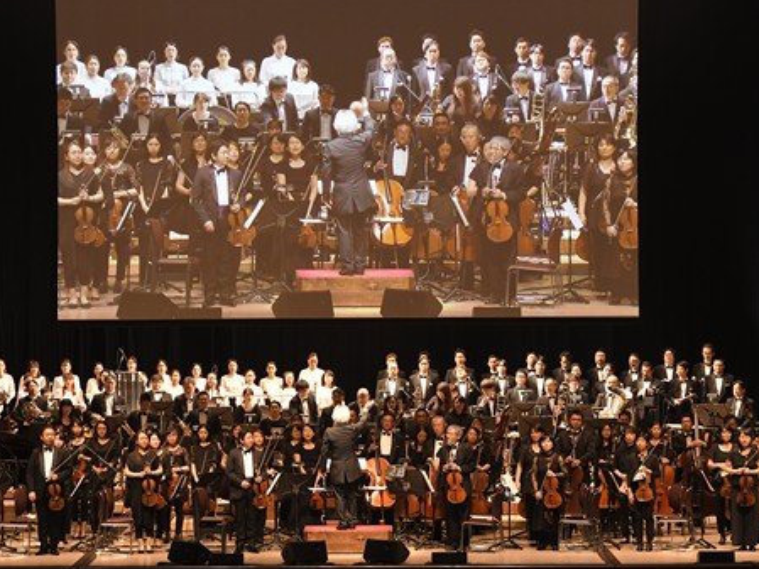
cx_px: 345
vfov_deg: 10.8
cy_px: 283
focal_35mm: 137
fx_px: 3005
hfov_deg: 14.4
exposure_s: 1/160
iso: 2500
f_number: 4.8
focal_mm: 125
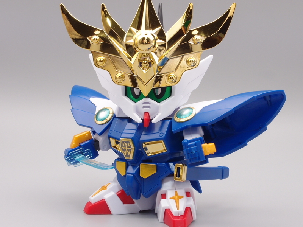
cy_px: 114
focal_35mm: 60
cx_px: 152
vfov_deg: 24.4
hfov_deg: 32.2
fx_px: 525
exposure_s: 1/5
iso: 100
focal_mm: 12.88
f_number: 8
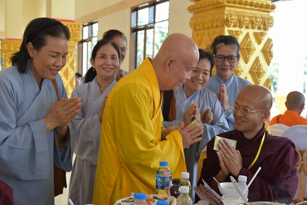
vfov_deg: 27.0
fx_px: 427
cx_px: 154
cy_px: 102
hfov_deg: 39.6
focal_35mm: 50
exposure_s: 1/125
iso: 1600
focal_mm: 50
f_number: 6.3
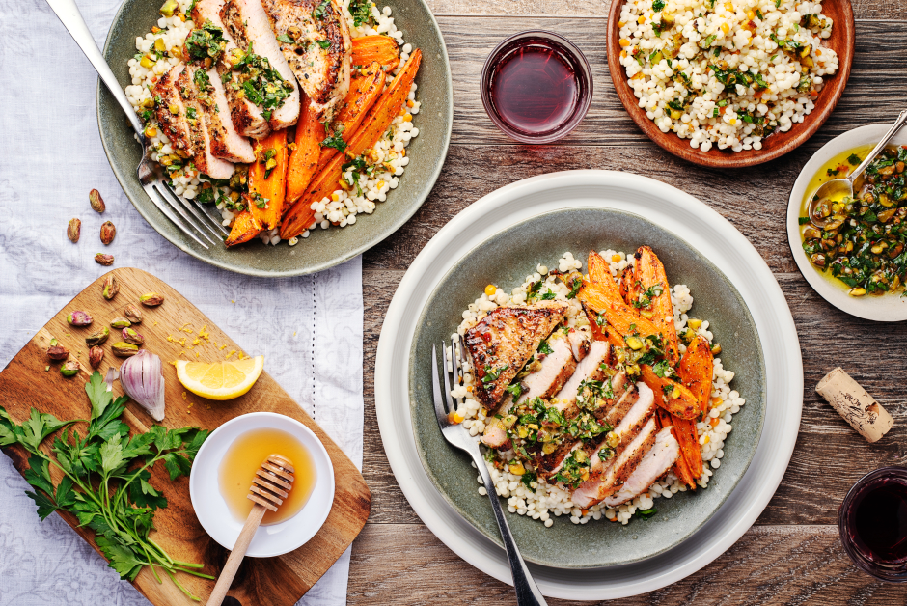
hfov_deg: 39.6
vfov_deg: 27.0
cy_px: 303
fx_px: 1260
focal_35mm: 50
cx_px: 454
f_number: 13
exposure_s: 1/160
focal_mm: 50
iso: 200
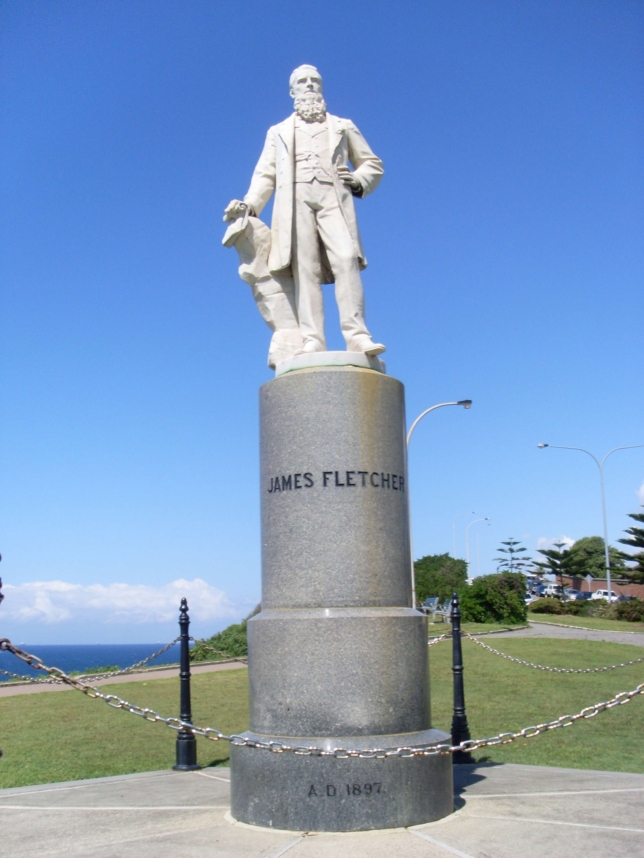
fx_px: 943
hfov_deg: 37.7
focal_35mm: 38
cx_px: 322
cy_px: 429
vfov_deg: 49.0
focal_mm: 6.3
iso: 80
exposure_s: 1/350
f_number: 7.7
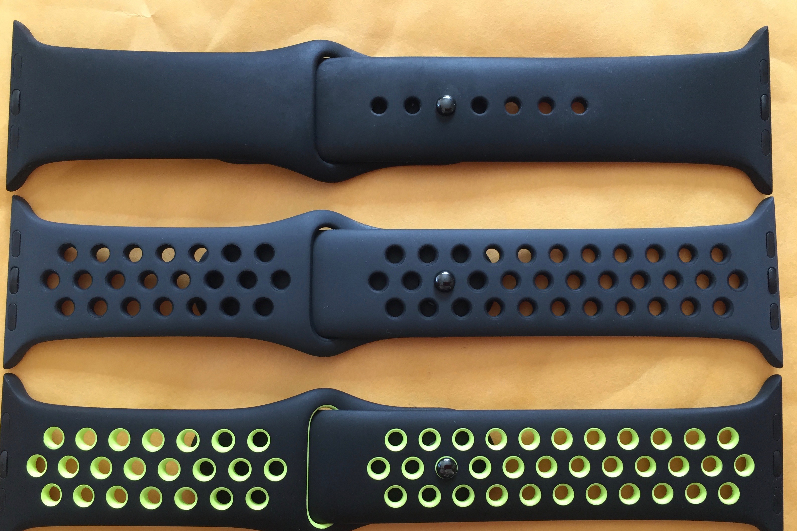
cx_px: 397
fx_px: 686
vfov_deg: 42.3
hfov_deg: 60.3
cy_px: 287
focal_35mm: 31
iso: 100
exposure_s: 1/30
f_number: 2.2
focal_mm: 4.15
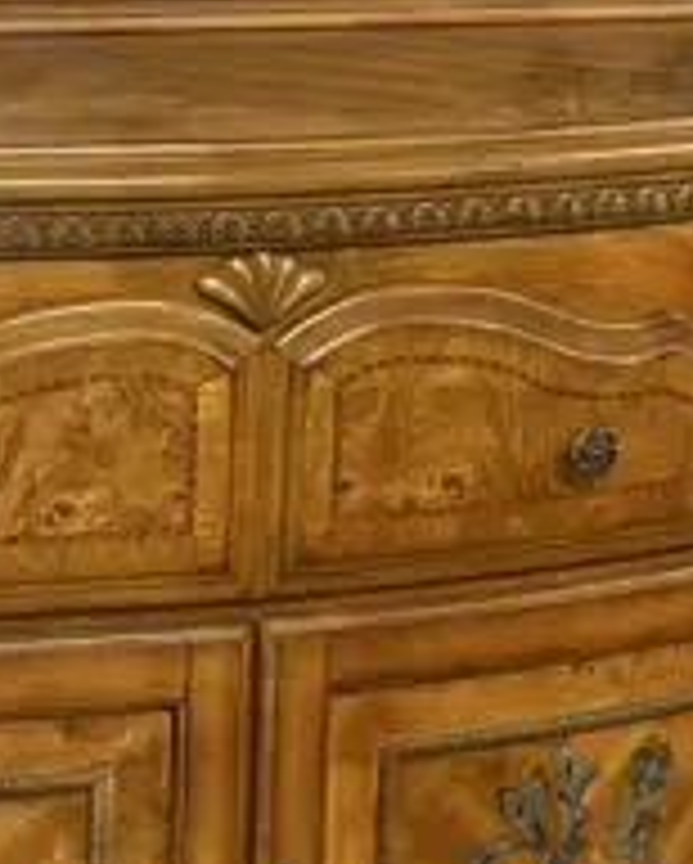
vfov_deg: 15.0
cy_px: -76
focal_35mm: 125
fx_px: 3200
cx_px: 162
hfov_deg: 12.3
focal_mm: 6.86
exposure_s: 1/50
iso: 160
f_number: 1.78
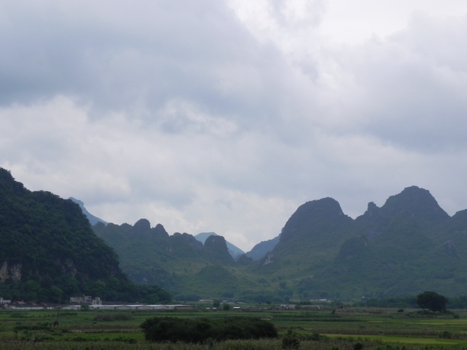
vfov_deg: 15.6
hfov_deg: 20.7
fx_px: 1282
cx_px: 234
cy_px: 175
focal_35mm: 95
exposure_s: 1/602
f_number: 7.1
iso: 160
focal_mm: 16.9
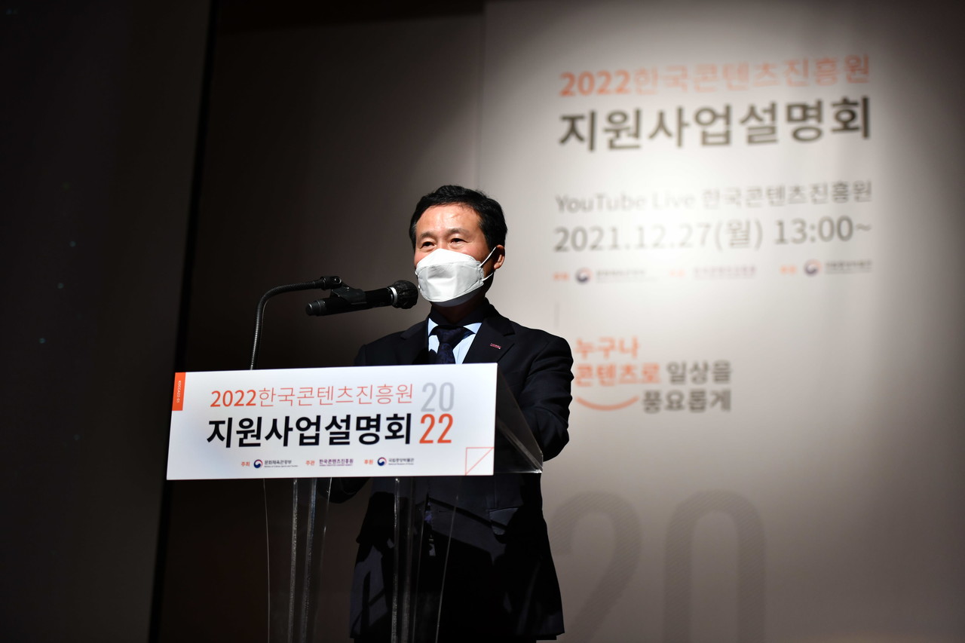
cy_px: 322
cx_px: 482
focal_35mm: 70
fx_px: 1876
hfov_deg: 28.8
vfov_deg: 19.5
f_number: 2.8
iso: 640
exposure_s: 1/160
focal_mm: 70
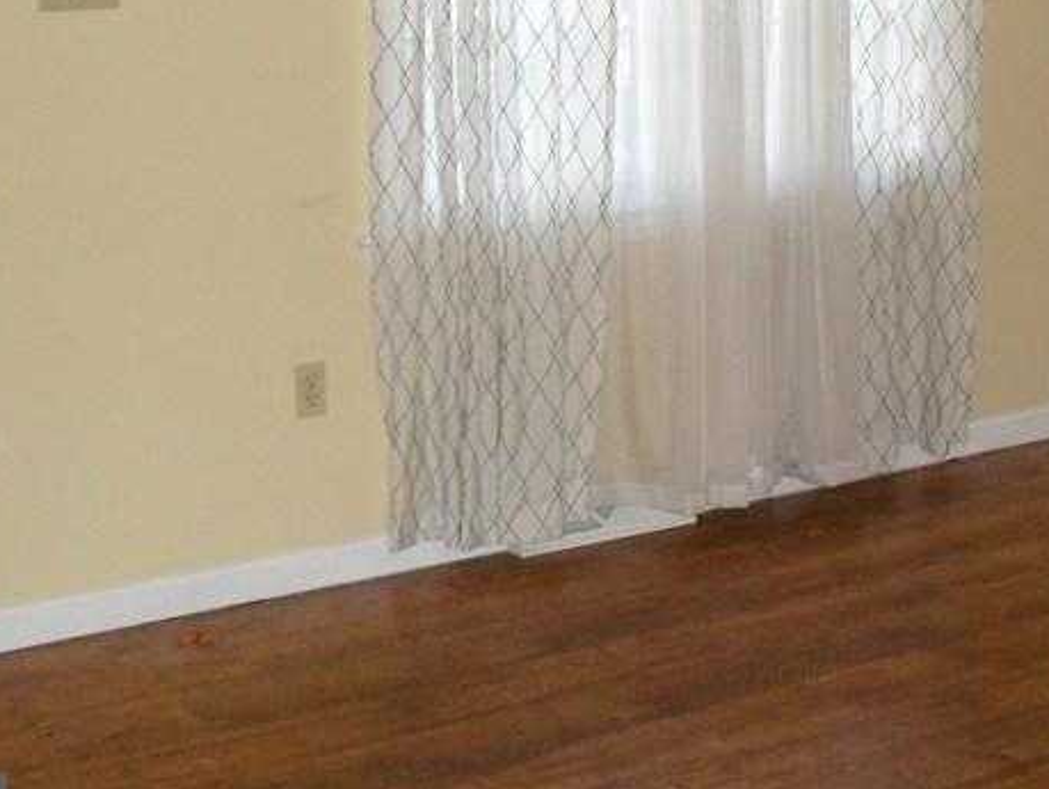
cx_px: 891
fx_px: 2366
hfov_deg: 24.5
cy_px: -11
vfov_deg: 18.4
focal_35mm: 78
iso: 240
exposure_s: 1/45
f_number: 3.2
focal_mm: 6.3
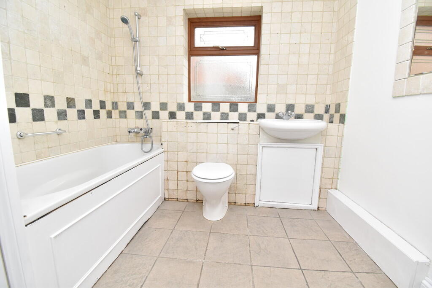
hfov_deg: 100.4
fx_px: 180
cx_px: 216
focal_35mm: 15
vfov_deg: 77.3
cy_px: 144
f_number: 7.1
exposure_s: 1/60
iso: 800
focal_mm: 10
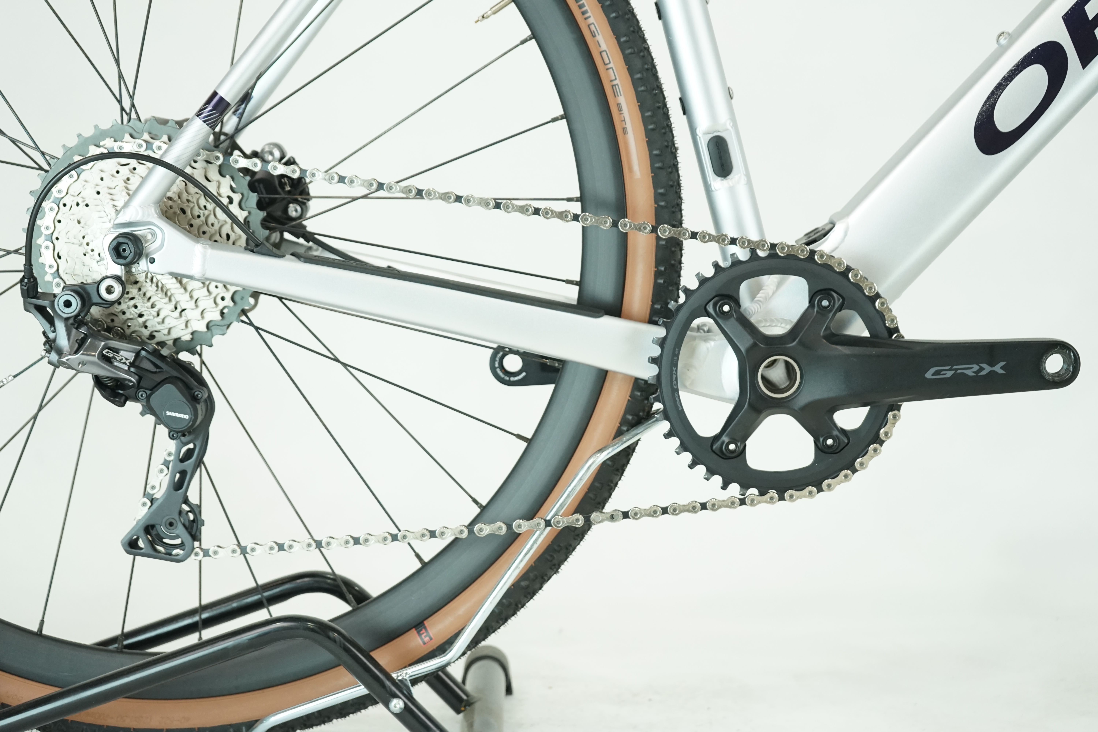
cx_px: 549
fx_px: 1921
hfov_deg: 31.9
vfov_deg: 21.6
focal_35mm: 63
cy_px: 366
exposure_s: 1/200
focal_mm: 63
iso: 1600
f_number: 5.6
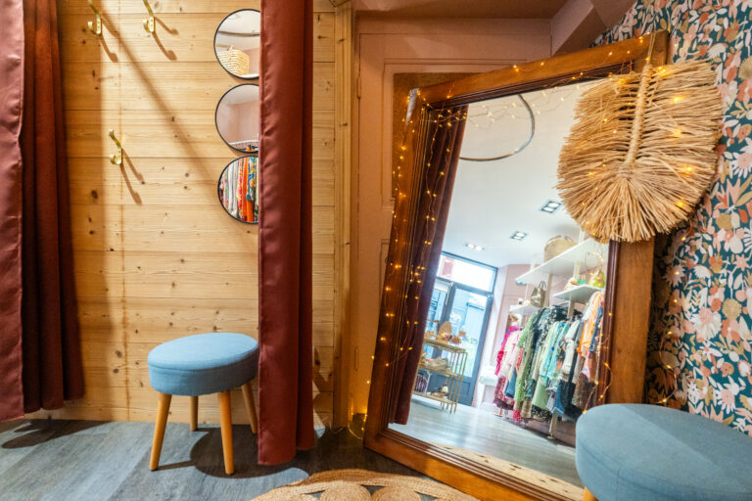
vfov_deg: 61.9
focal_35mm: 20
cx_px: 376
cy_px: 250
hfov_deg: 84.0
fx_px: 418
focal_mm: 20
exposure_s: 1/125
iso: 2500
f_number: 5.6
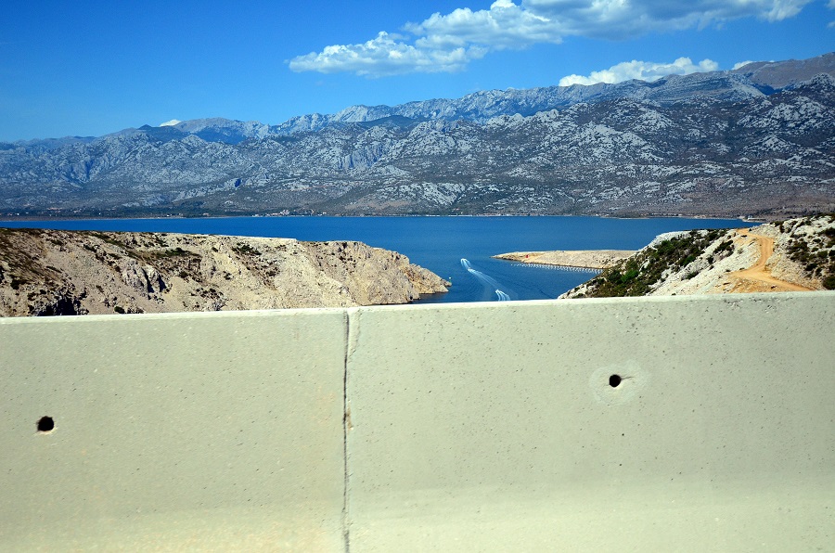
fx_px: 833
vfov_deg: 36.7
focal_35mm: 36
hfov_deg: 53.2
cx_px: 418
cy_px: 276
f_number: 4
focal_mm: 24
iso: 640
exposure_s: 1/5000
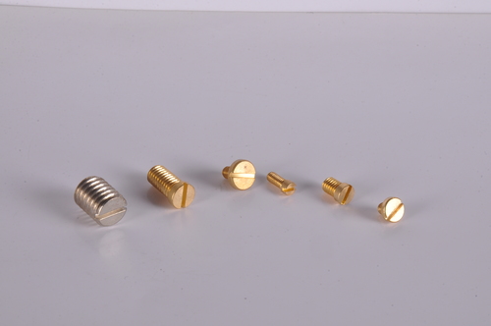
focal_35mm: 158
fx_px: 2145
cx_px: 246
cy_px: 163
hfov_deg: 13.1
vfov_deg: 8.7
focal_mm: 105
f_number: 36
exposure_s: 1/160
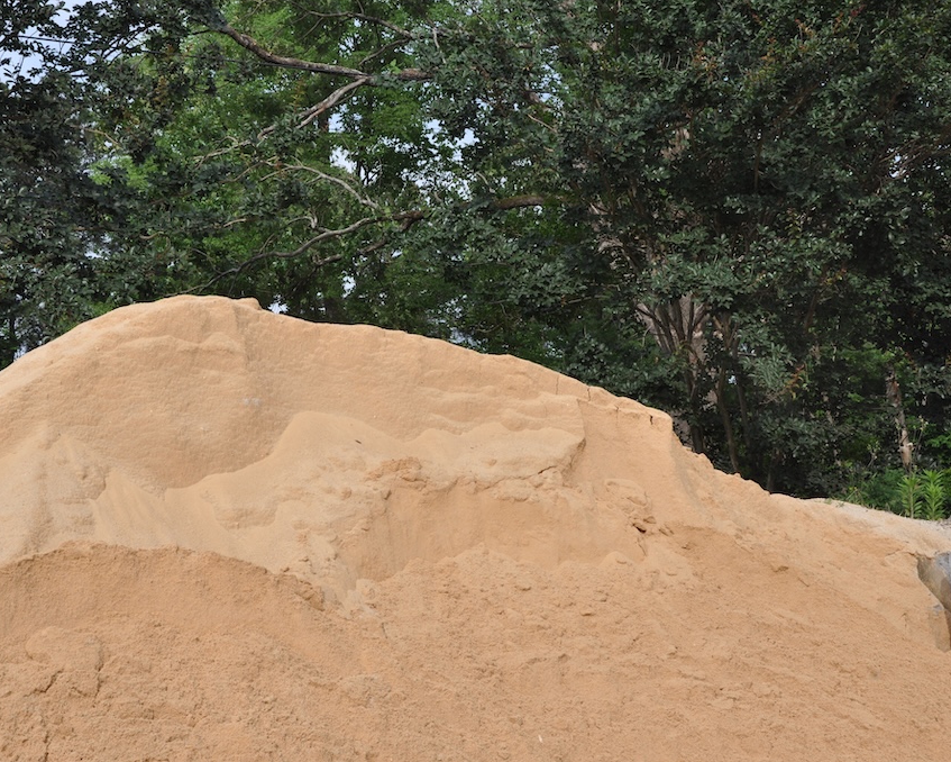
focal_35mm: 51
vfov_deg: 29.7
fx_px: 1436
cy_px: 381
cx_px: 400
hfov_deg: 36.6
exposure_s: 1/320
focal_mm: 30
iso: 200
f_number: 9
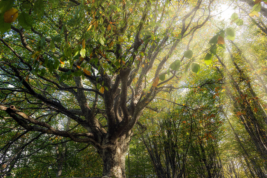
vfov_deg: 57.2
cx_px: 125
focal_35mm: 22
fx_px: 163
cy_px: 95
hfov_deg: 78.5
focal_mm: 20
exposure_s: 1/50
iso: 400
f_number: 8
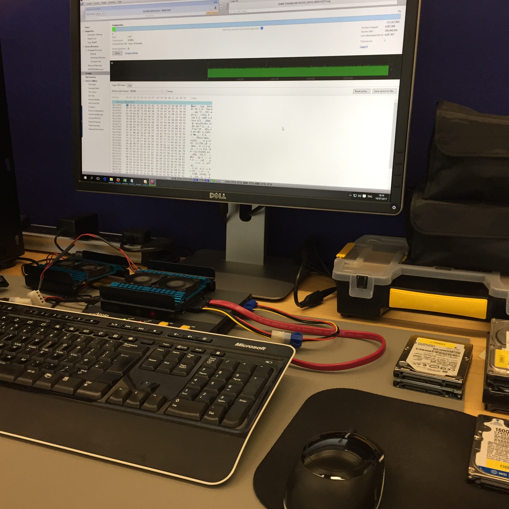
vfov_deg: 47.2
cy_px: 249
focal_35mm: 35
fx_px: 582
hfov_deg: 47.2
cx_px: 257
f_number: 2.2
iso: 64
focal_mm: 4.15
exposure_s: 1/33
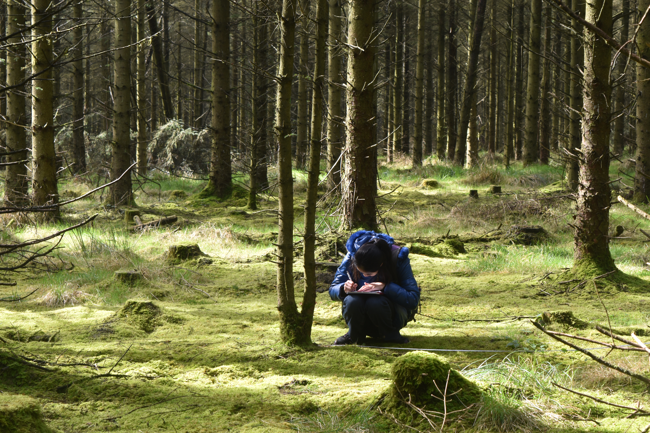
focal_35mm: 82
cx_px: 325
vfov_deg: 16.6
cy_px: 216
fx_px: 1489
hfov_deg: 24.6
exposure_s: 1/40
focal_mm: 55
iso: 100
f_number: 9
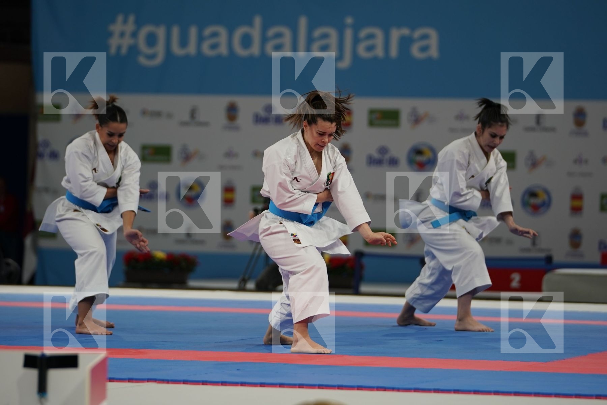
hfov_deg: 9.4
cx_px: 304
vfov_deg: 6.2
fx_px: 3709
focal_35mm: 220
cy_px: 202
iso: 250
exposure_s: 1/250
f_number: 2.8
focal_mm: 147
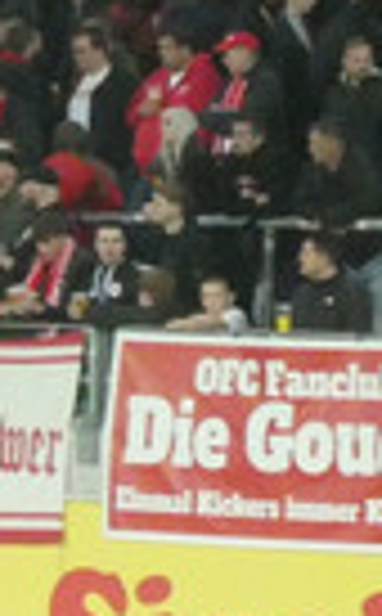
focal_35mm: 750
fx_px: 12559
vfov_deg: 2.8
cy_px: -9
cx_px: -804
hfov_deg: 1.7
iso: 1250
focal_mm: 27.1
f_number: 5.4
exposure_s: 1/80
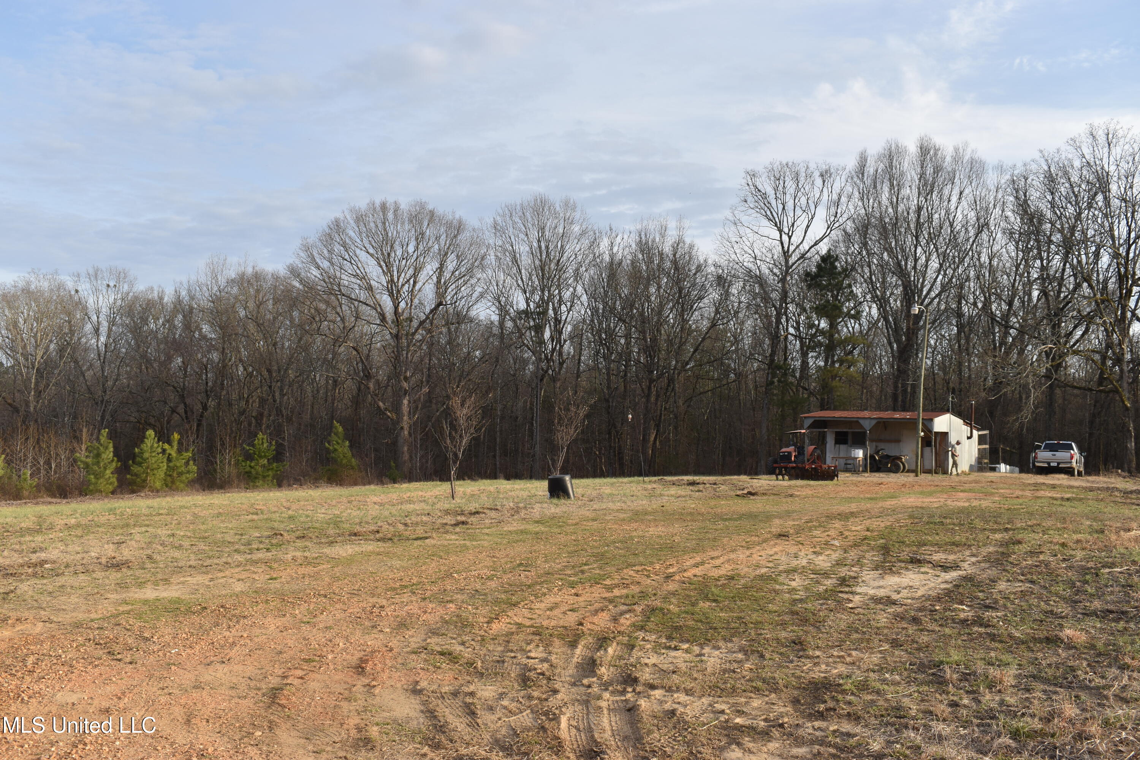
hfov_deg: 53.1
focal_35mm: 36
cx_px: 570
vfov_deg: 36.9
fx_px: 1140
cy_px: 380
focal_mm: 24
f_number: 8
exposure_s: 1/200
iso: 100
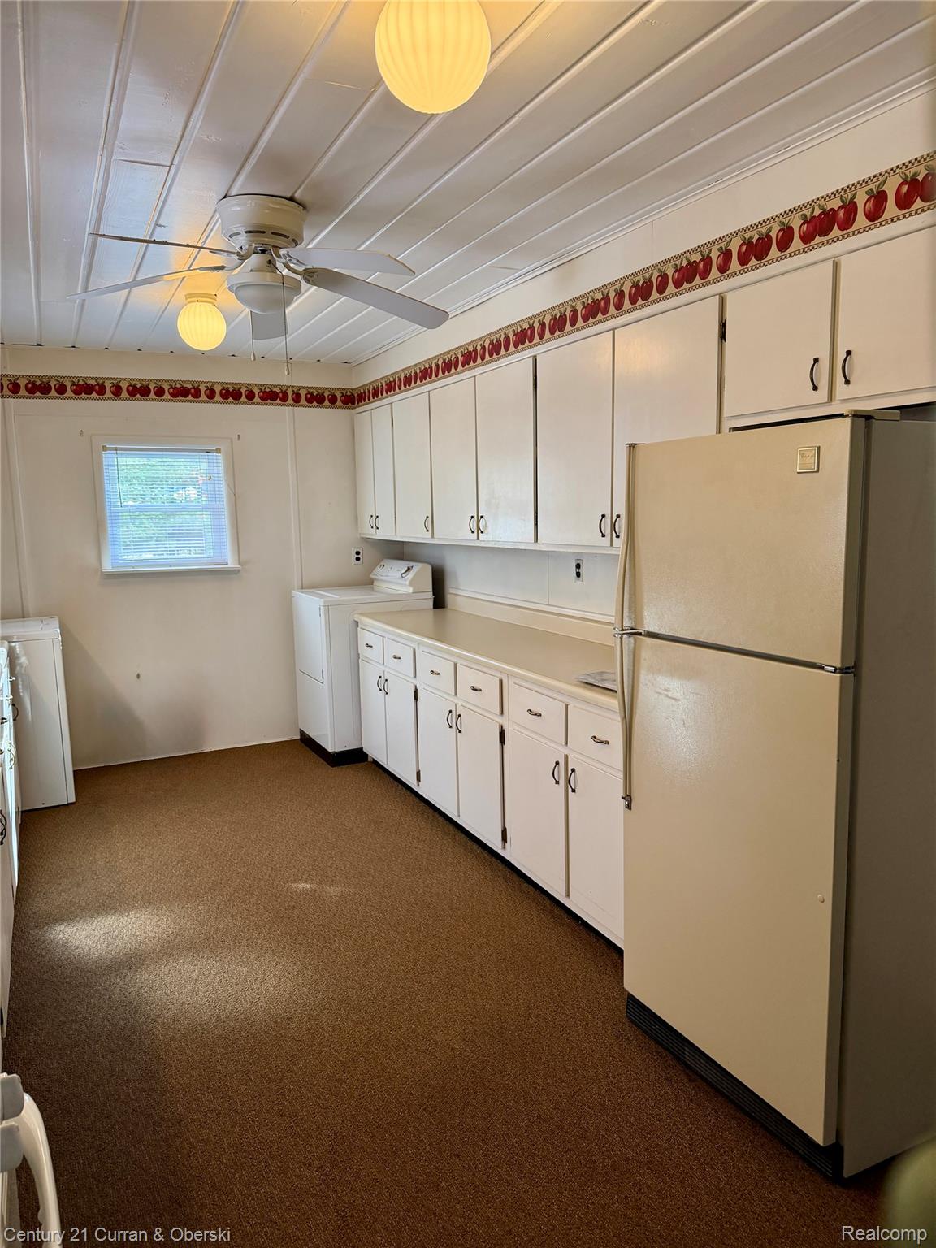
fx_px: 865
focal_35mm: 24
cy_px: 624
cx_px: 468
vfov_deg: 71.6
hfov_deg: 56.8
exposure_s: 1/136
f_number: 1.78
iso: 200
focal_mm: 6.76
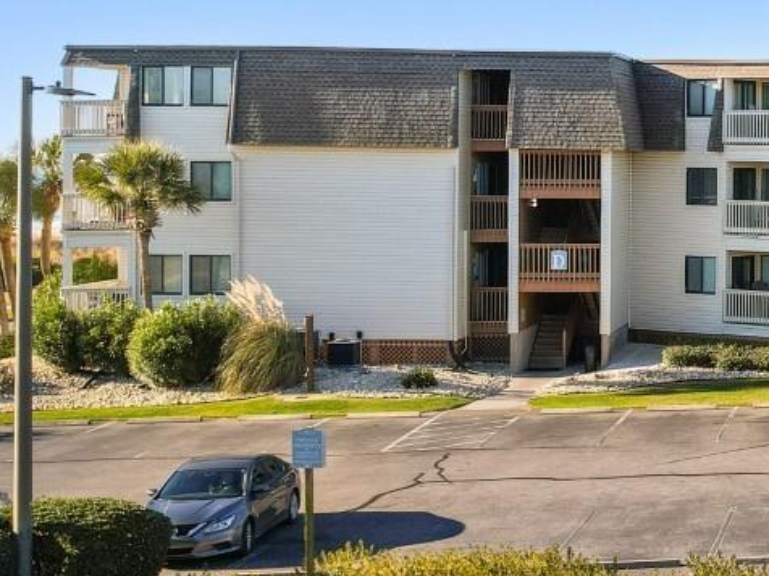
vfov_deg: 20.2
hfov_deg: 22.9
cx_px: 1089
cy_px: 108
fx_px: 1599
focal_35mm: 72
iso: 120
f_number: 2.8
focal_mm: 8.38
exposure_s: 1/240
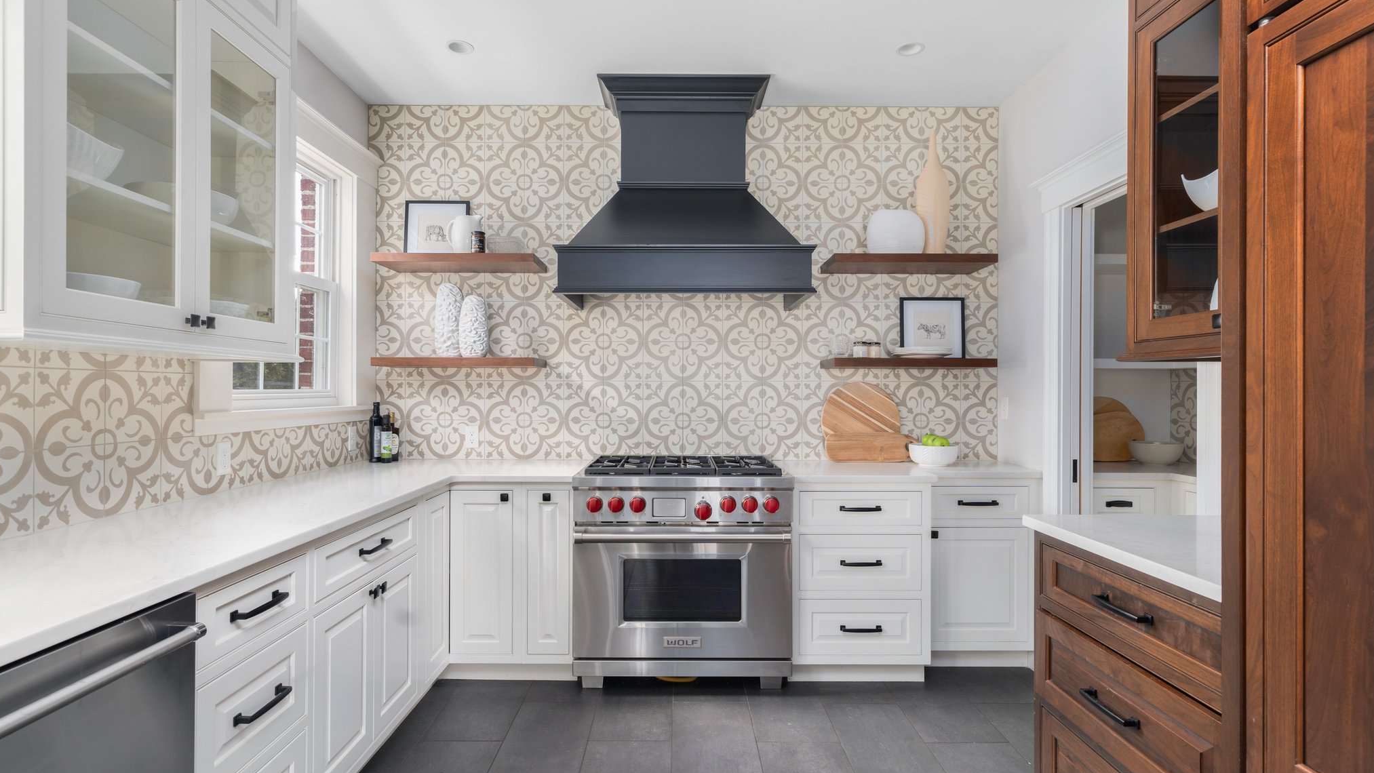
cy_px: 396
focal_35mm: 18
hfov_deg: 92.7
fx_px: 656
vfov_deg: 61.0
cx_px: 689
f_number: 7.1
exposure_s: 1.3
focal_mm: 17
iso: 640
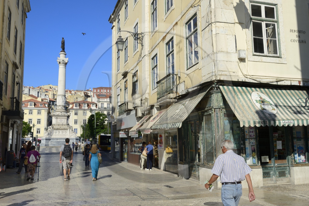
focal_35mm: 32
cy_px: 103
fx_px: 275
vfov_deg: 41.1
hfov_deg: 58.7
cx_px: 154
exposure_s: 1/200
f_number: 22
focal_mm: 32
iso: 400
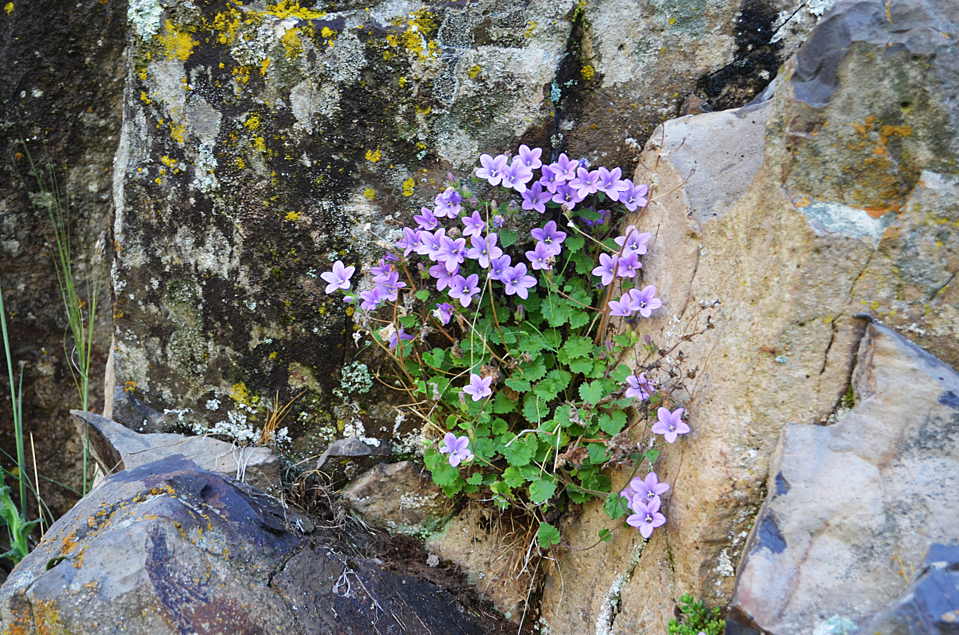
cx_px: 480
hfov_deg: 36.9
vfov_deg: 25.0
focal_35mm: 54
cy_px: 318
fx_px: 1436
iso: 500
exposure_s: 1/125
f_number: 5
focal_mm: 36
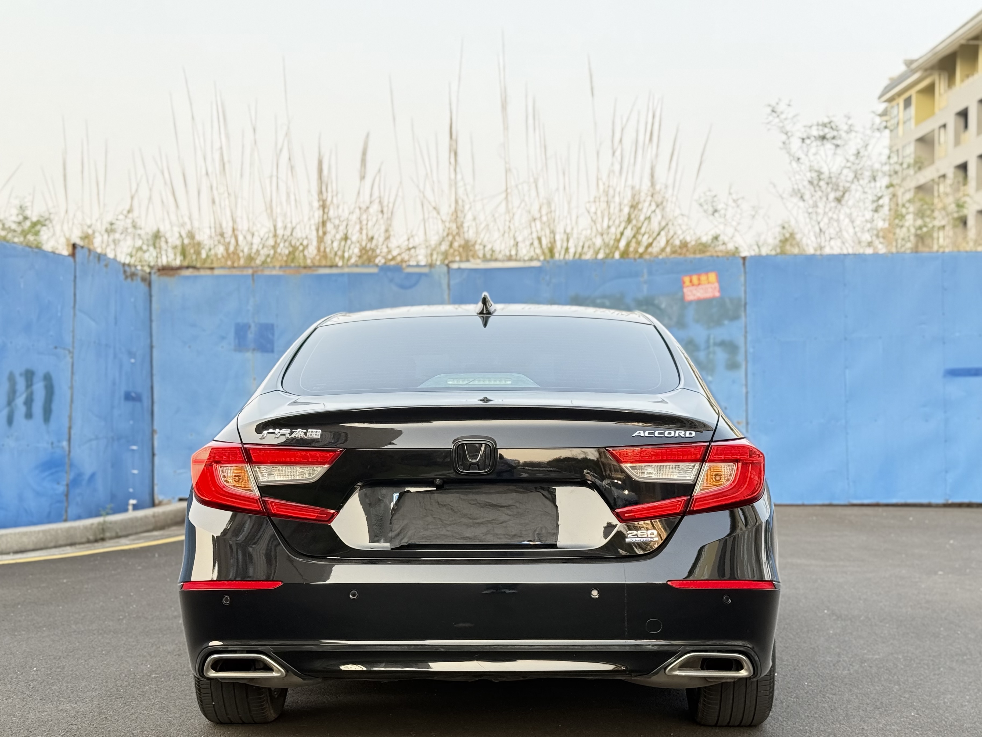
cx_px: 491
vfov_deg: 30.3
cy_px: 368
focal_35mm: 48
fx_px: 1362
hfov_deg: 39.7
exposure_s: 1/231
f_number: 1.78
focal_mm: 6.76
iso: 100
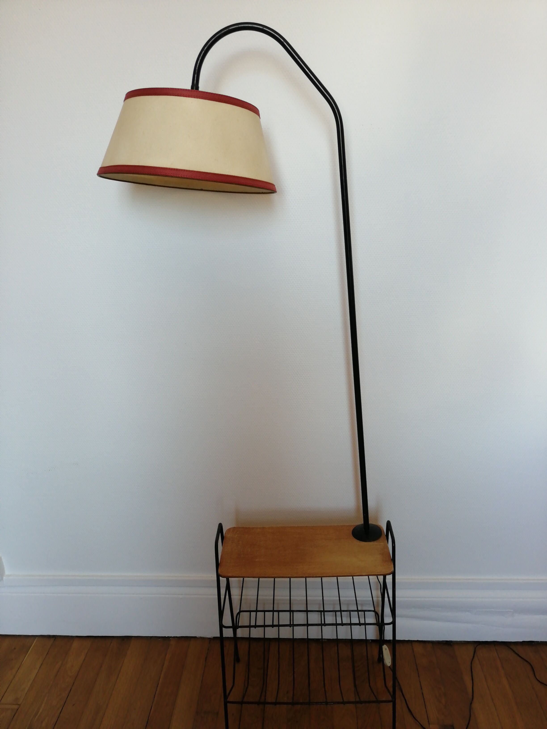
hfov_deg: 51.4
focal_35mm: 27
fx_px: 569
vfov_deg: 65.3
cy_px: 364
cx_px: 274
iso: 100
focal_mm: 3.96
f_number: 1.8
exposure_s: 3
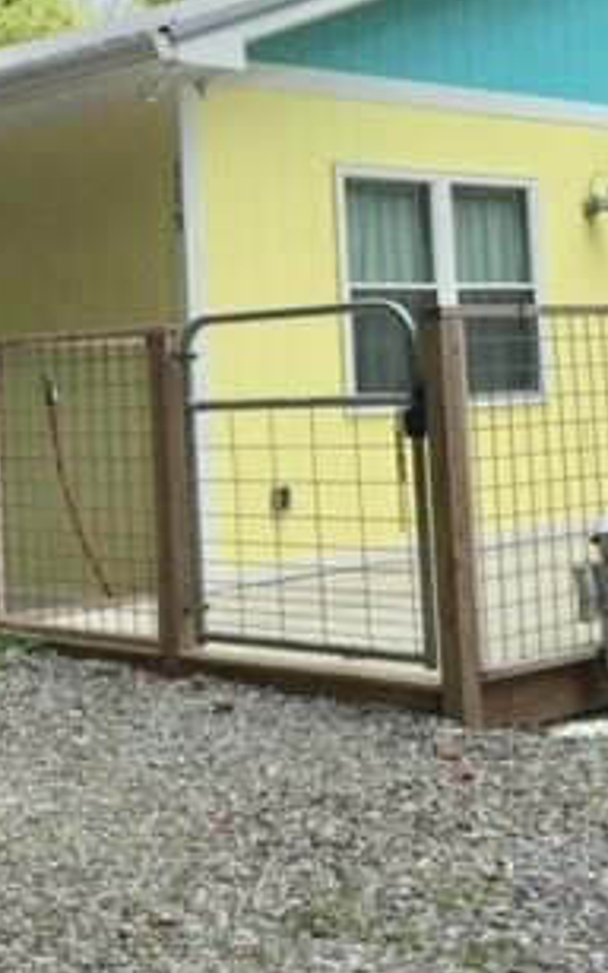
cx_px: 184
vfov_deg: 31.5
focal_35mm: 64
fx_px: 1696
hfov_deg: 20.2
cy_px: 254
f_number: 2.2
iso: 32
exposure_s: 1/1276
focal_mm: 4.15
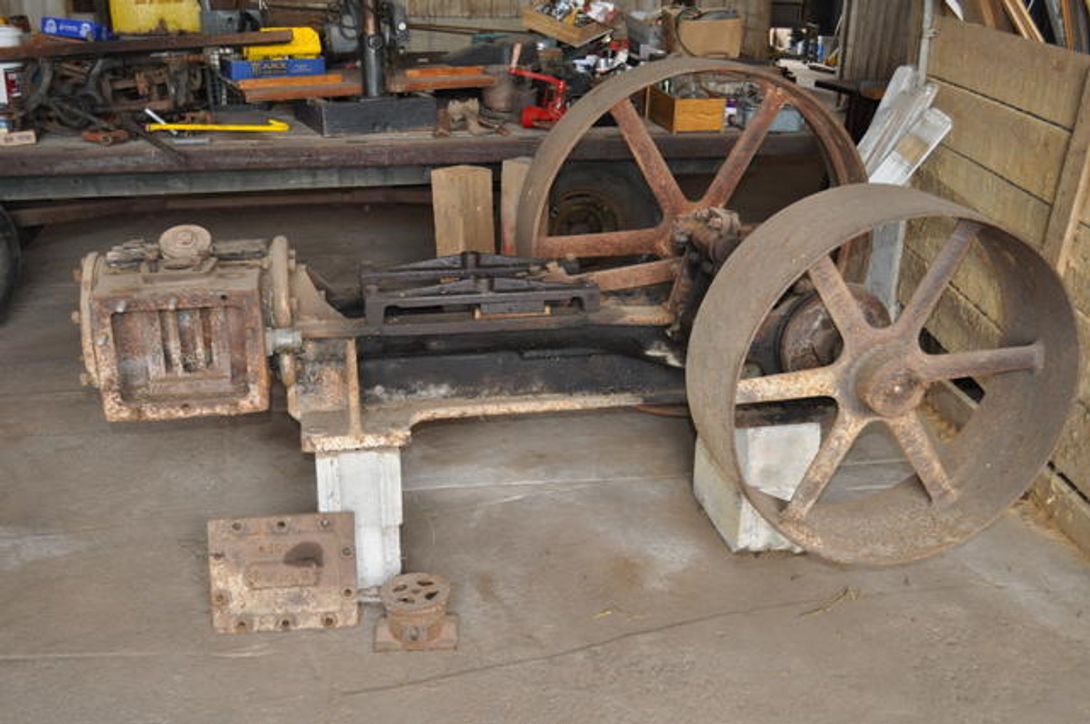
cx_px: 545
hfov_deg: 53.2
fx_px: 1089
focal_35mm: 36
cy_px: 362
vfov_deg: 36.8
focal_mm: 24
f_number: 4
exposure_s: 1/60
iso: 800
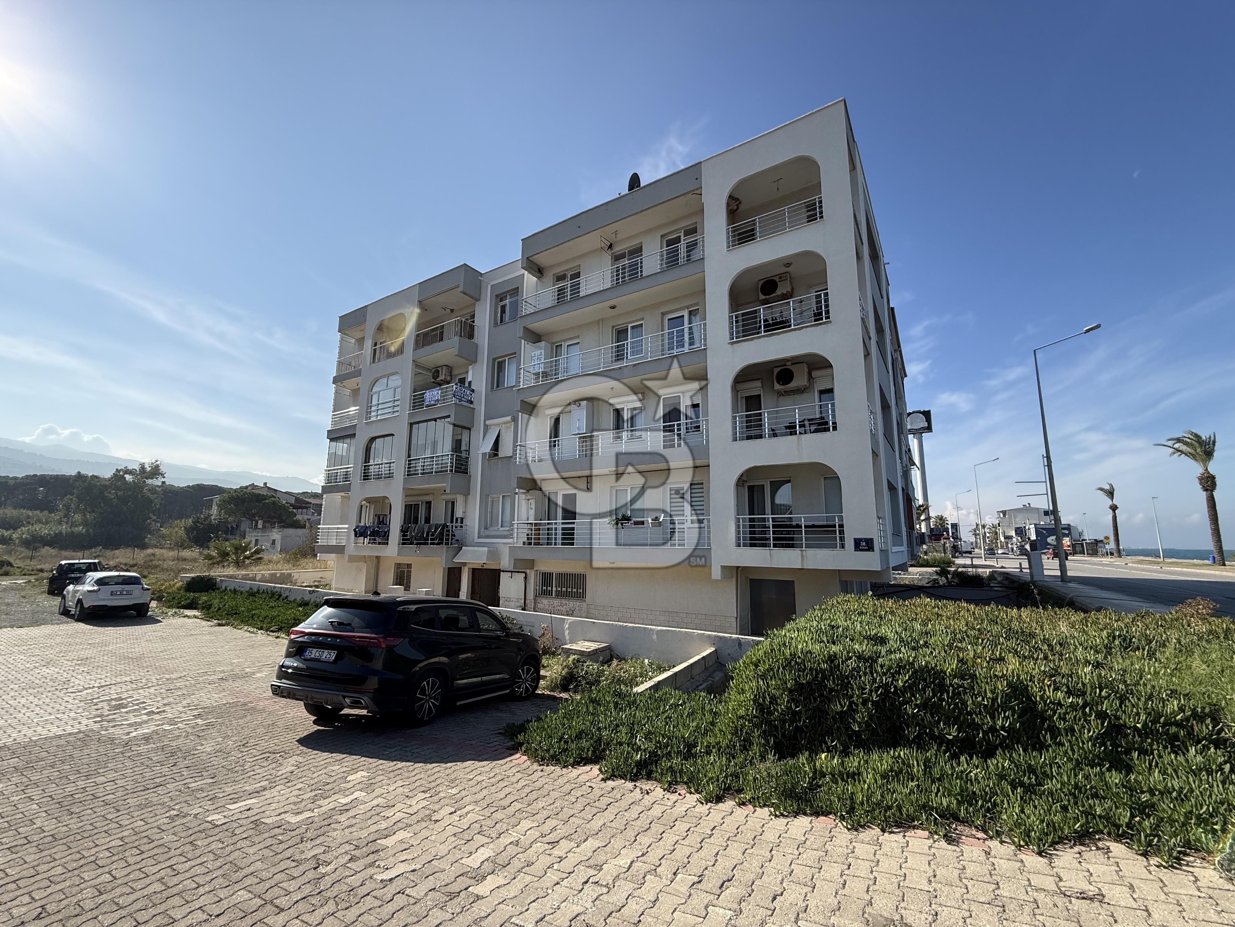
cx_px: 618
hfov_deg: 102.1
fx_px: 499
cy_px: 464
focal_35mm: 14
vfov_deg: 85.7
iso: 80
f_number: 2.2
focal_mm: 2.22
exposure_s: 1/1848
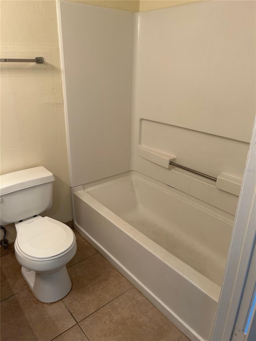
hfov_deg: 53.1
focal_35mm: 26
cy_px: 170
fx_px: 256
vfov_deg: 67.3
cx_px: 128
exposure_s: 1/60
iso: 80
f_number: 1.5
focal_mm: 5.7
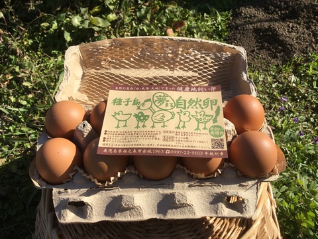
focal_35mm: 31
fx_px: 285
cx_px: 159
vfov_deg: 45.4
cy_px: 120
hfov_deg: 58.4
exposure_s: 1/1431
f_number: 2.4
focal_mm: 3.3
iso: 25
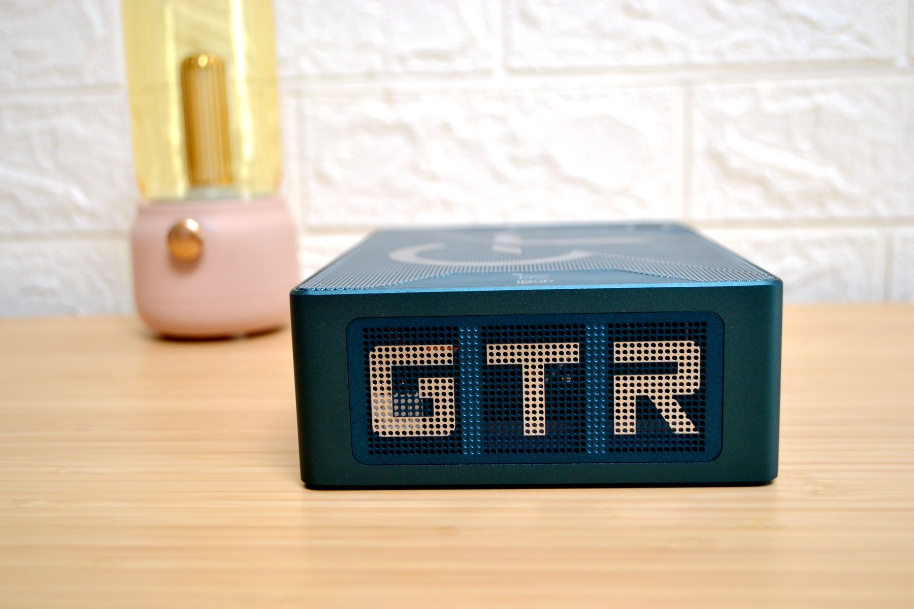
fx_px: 1066
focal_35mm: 42
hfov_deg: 46.4
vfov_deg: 31.9
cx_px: 457
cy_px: 304
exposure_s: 1/30
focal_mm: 28
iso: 400
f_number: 4.5
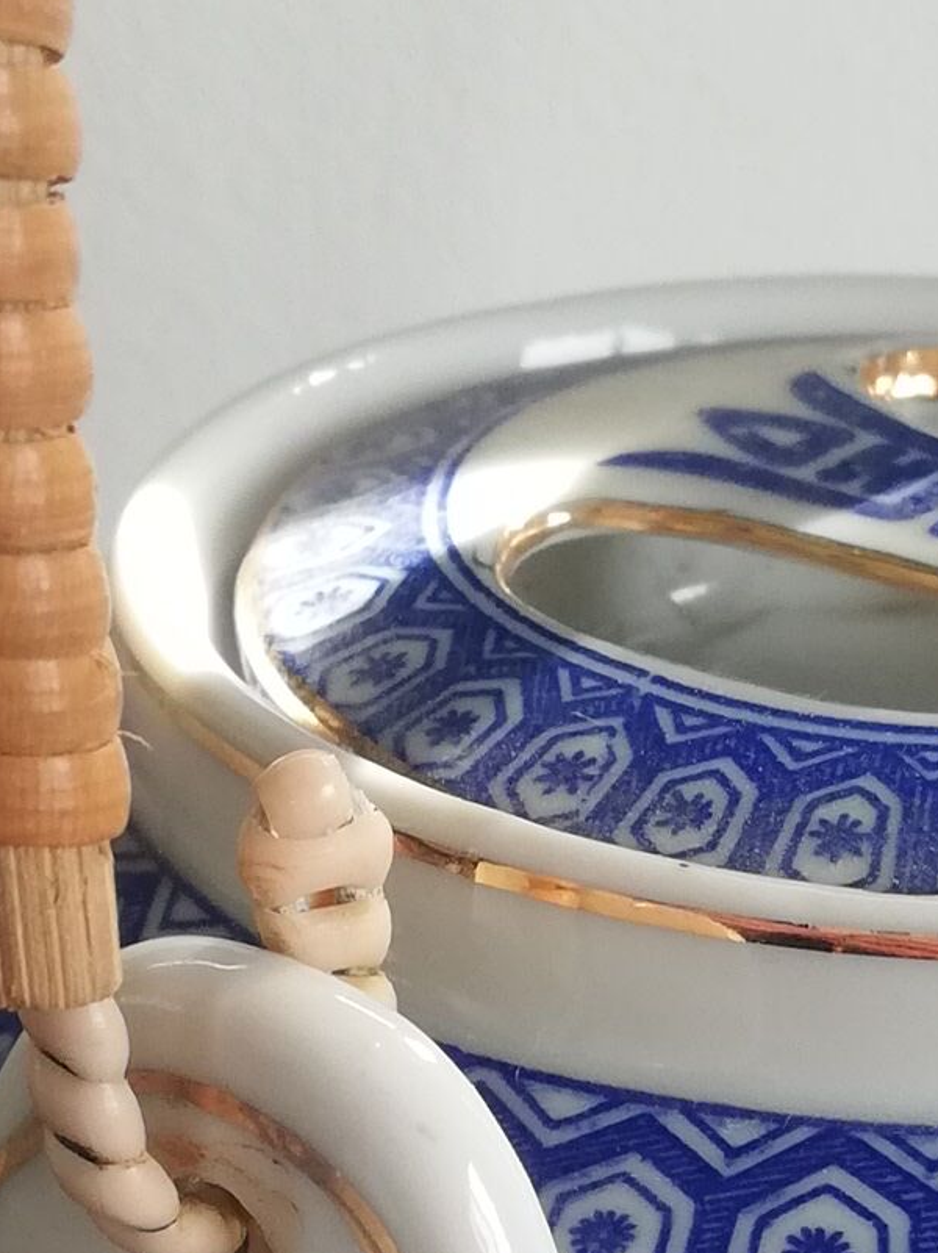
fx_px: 3833
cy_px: 1026
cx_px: 647
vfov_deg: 18.4
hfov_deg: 13.9
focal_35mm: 106
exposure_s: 1/60
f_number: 2.2
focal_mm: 3.81
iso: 80
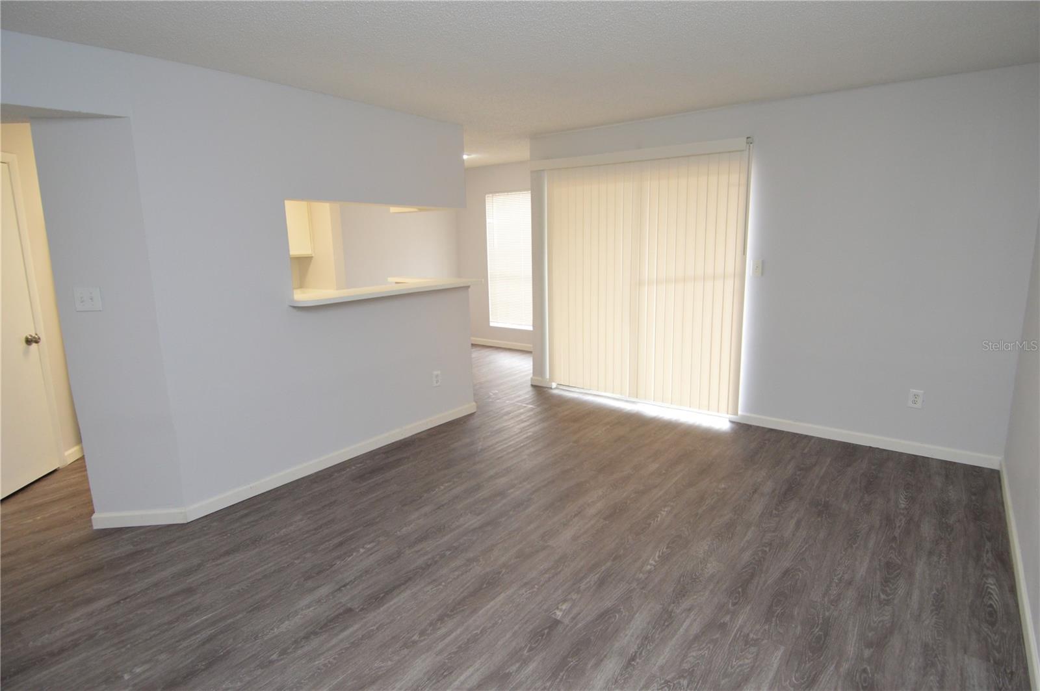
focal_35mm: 18
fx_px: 519
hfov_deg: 90.1
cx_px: 520
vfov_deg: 67.3
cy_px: 346
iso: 1000
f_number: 4
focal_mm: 12
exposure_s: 1/60
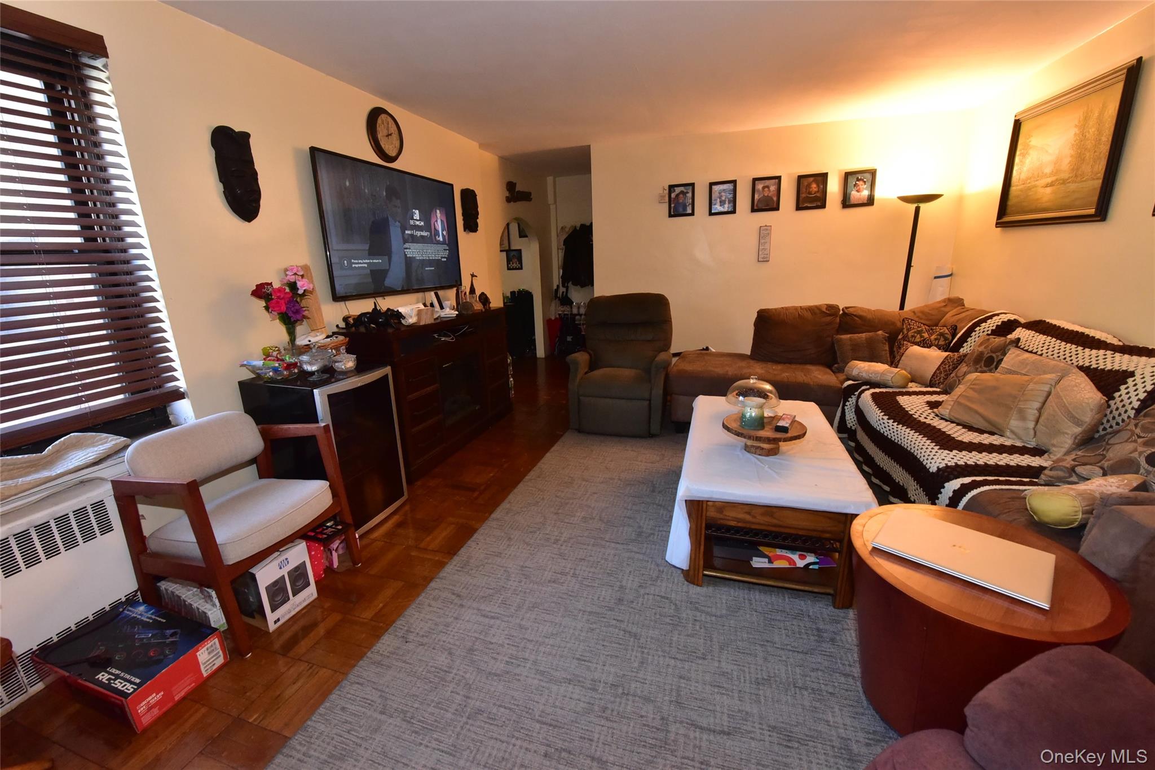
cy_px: 385
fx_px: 449
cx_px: 578
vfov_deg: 81.2
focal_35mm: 14
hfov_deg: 104.3
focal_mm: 14
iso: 3200
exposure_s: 1/60
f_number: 9
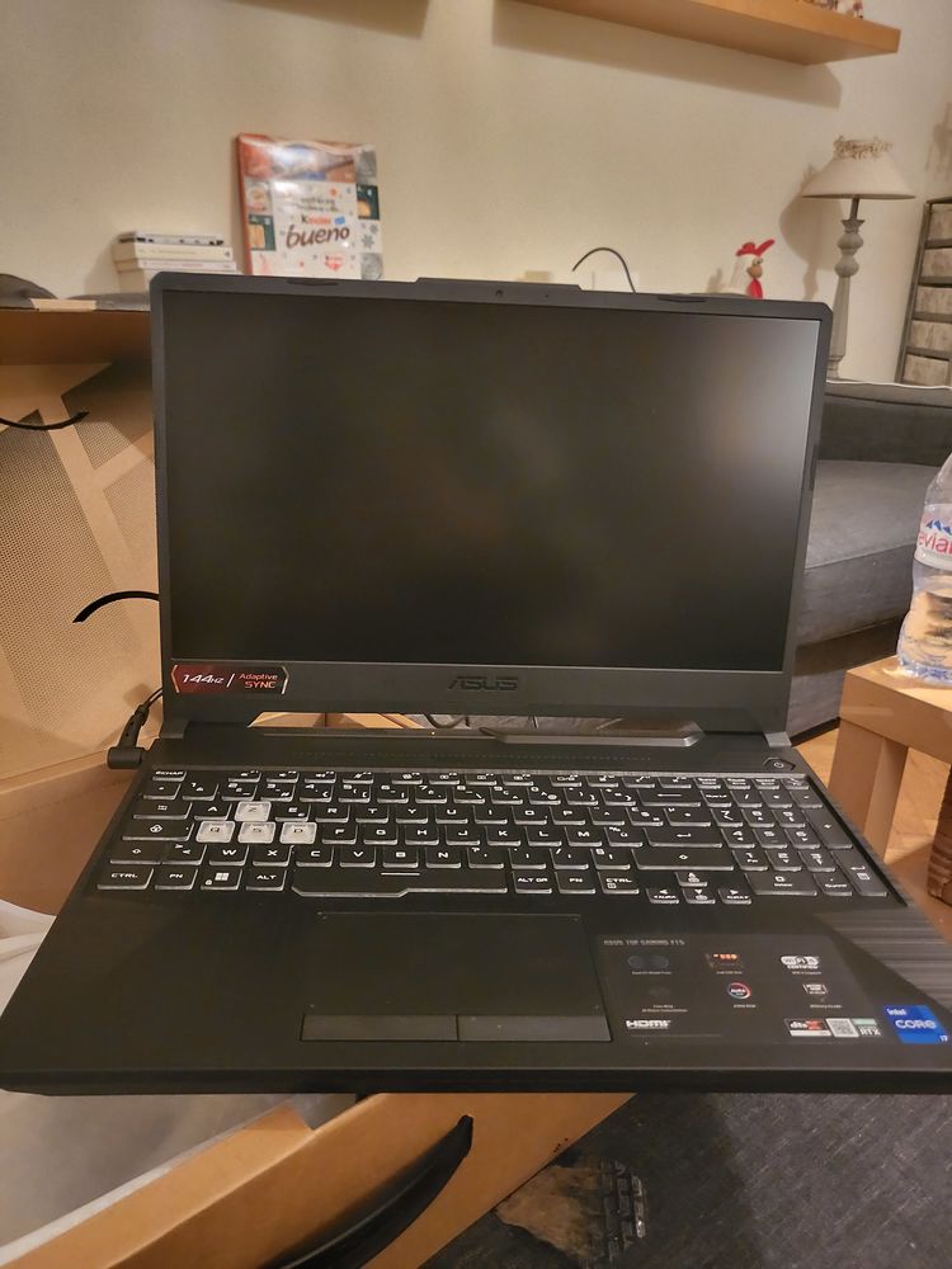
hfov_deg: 53.1
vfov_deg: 67.3
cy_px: 634
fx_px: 953
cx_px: 476
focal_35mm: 26
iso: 1250
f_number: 1.8
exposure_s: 1/14
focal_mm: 4.25
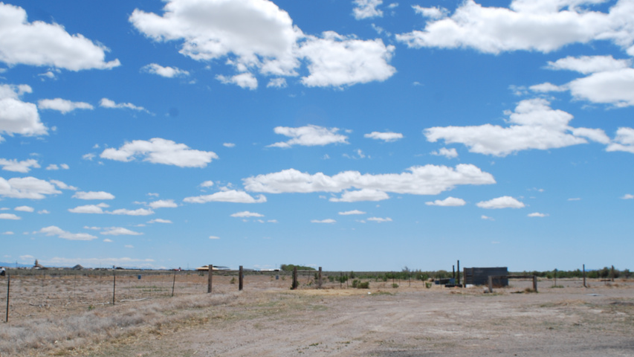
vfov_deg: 34.6
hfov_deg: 58.0
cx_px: 298
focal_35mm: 34
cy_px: 209
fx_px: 572
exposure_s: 1/320
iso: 100
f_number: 9
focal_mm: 18
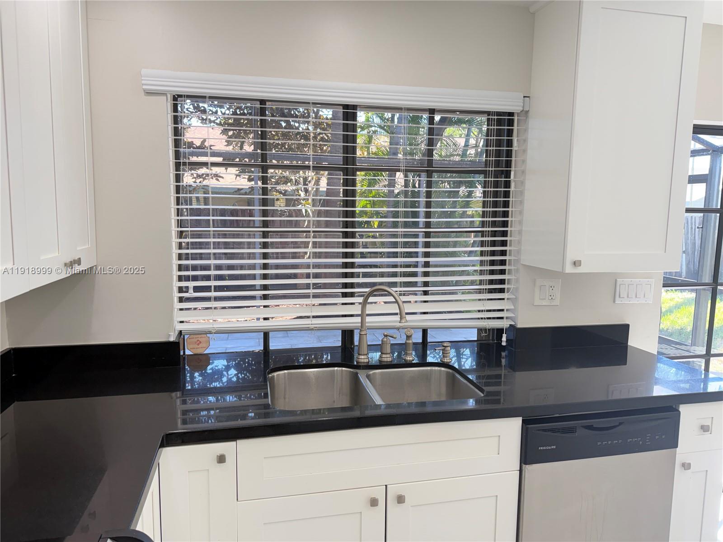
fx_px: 501
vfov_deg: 56.8
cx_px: 362
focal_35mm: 24
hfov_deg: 71.6
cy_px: 271
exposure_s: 1/120
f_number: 1.78
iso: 125
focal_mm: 6.76
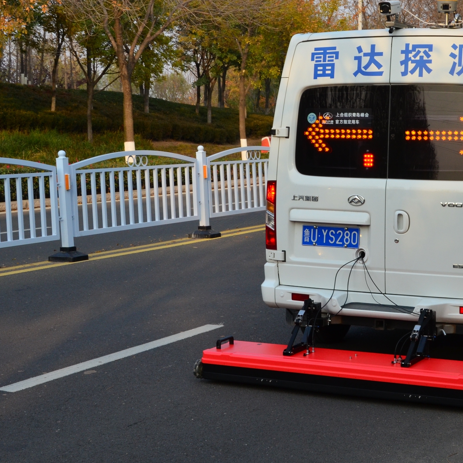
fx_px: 1090
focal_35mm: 72
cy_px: 182
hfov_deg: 23.6
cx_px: 371
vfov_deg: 23.9
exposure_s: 1/200
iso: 320
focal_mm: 28
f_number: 11
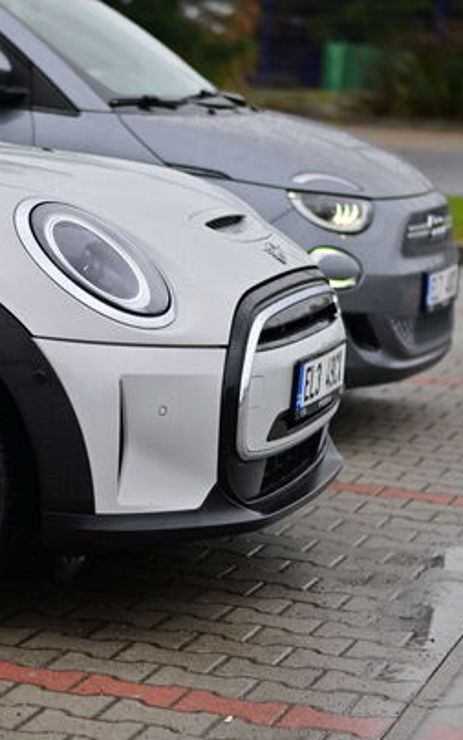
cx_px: 82
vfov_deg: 18.0
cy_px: 373
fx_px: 2339
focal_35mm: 116
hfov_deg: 11.3
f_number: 1.8
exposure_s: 1/1600
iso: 400
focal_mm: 50
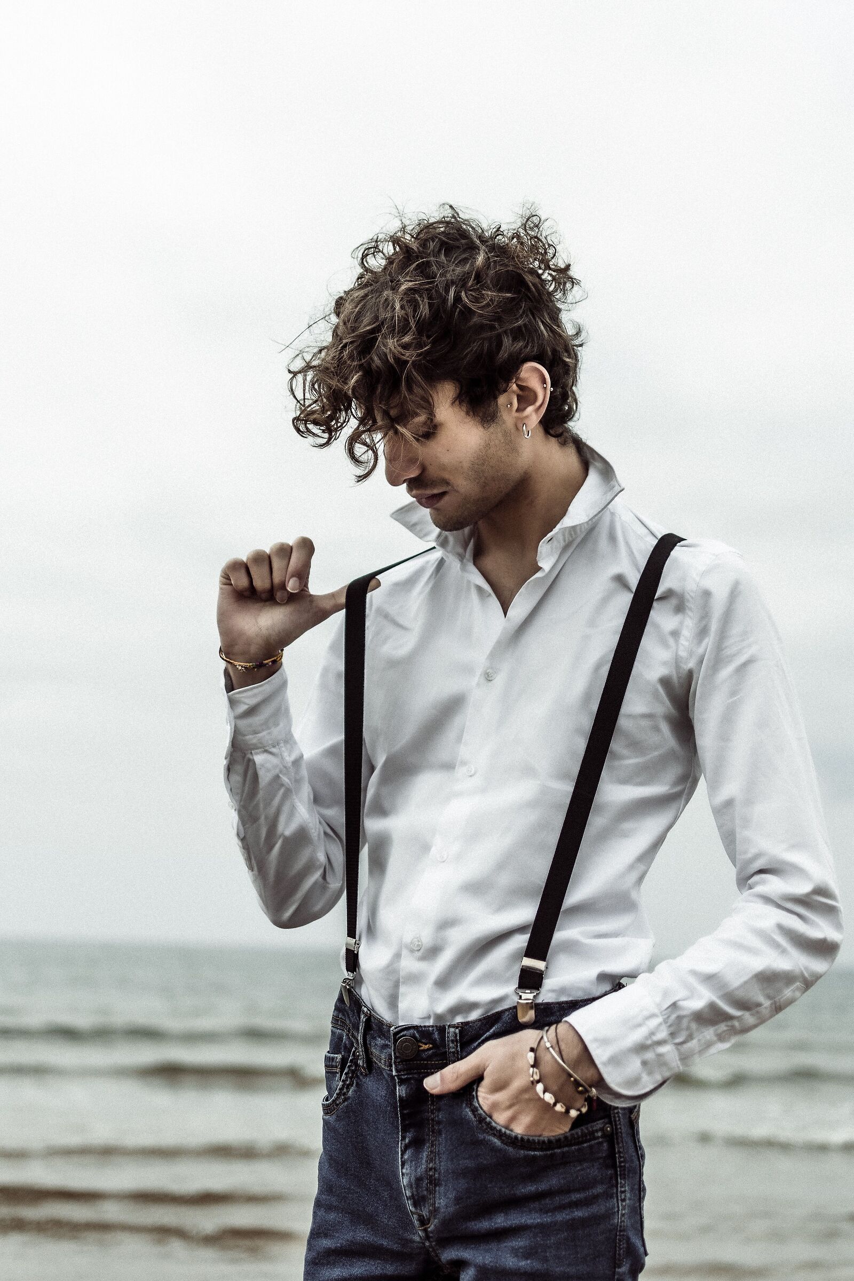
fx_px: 1850
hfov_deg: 26.0
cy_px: 640
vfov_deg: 38.2
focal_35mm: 52
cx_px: 427
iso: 100
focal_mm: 35
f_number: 2
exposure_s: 1/1000
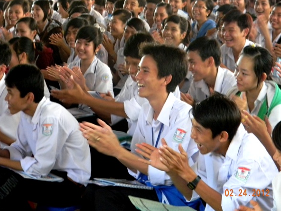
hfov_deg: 17.9
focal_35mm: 110
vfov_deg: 13.5
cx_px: 140
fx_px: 893
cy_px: 105
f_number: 4.7
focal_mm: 19
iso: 400
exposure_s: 1/41.6
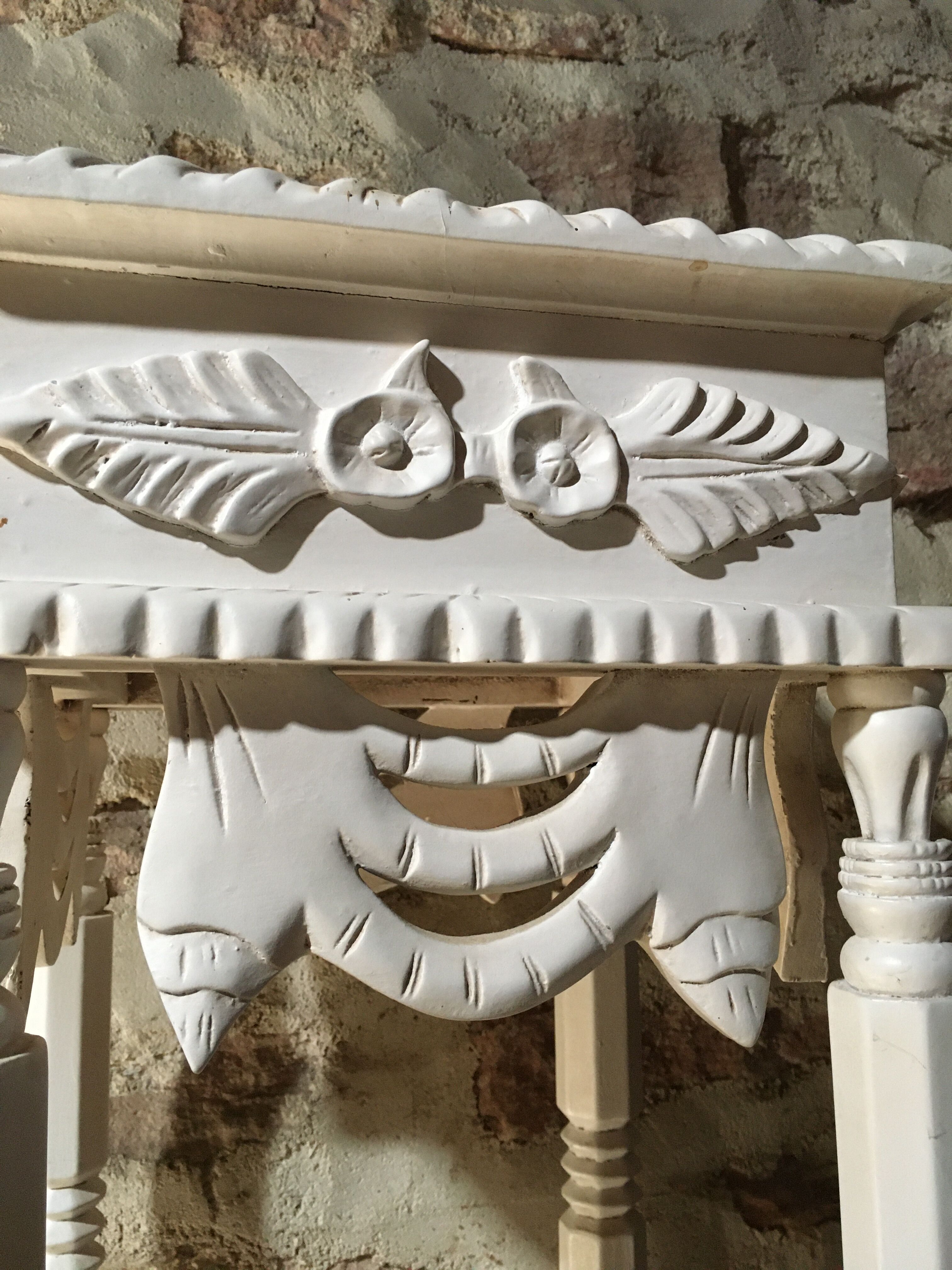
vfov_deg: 61.7
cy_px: 635
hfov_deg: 48.2
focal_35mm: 29
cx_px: 476
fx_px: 1063
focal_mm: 4.15
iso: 250
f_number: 2.2
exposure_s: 1/33
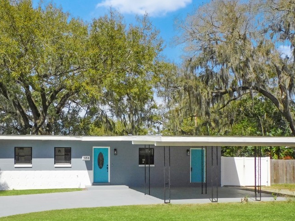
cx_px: 107
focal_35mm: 38
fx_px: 324
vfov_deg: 37.0
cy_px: 160
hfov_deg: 48.4
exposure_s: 1/1600
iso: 125
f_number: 3.8
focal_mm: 4.3
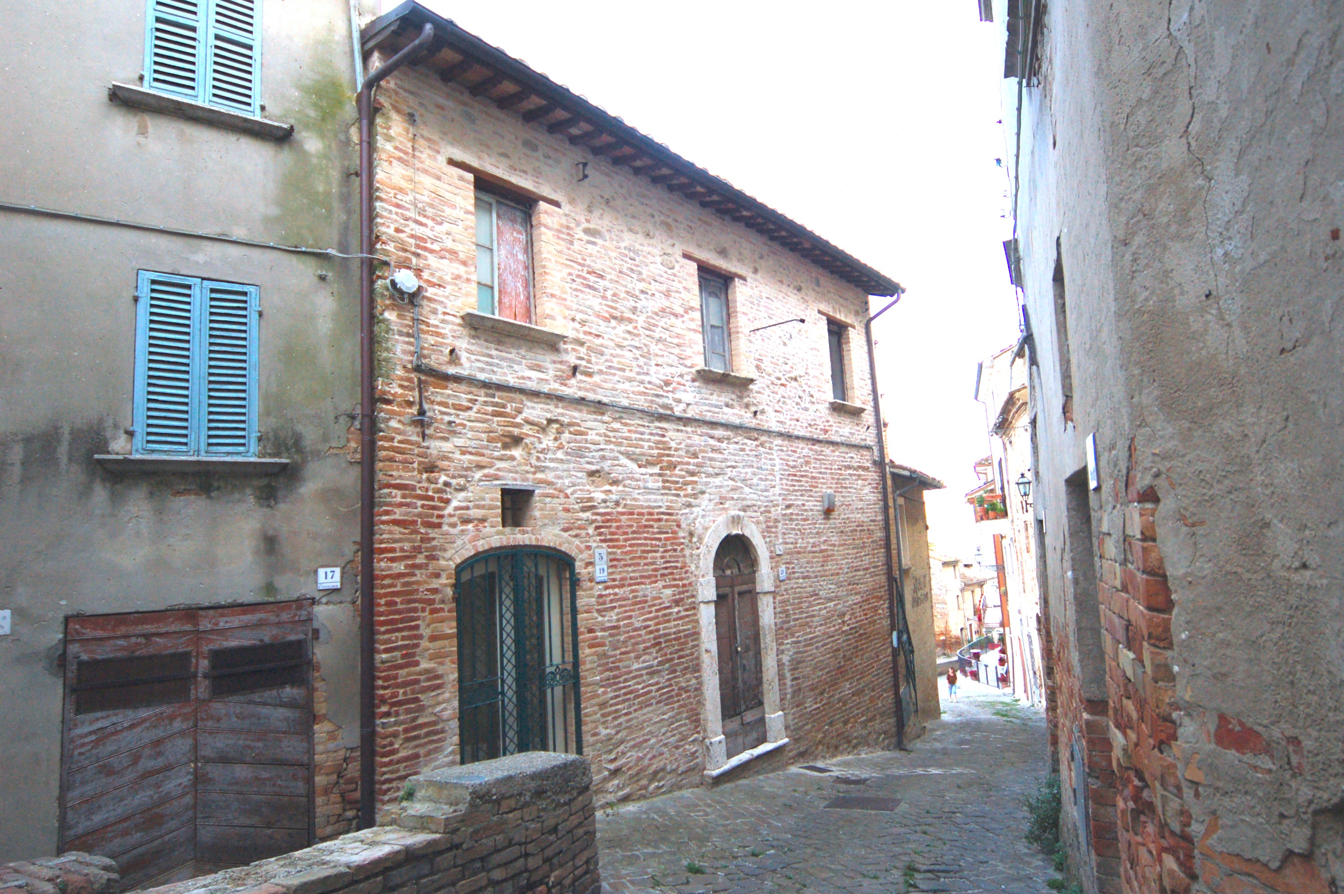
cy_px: 447
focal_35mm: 20
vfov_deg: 63.1
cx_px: 672
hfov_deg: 85.5
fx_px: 727
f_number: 4.8
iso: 400
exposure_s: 1/400
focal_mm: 13
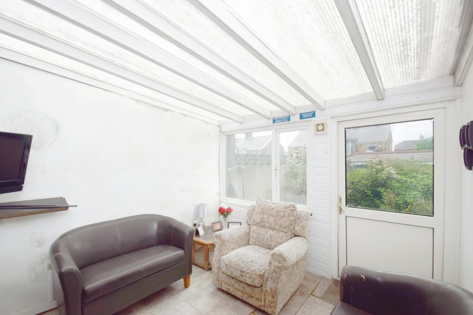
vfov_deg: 77.3
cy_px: 158
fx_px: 197
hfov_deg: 100.4
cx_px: 236
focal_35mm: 15
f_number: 8
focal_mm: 10
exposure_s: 1/320
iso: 200
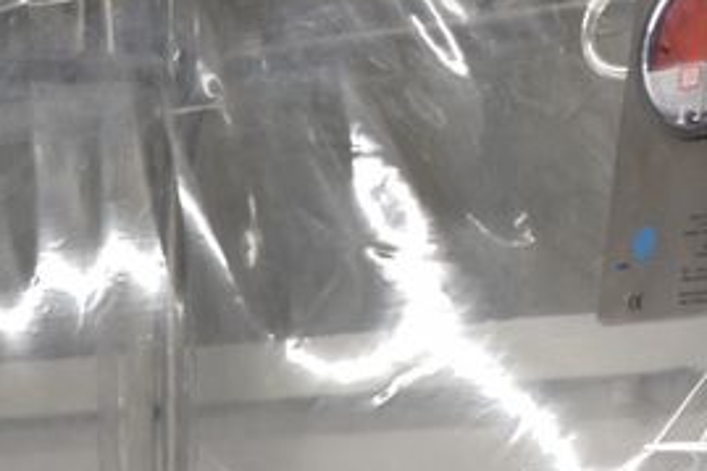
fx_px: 4597
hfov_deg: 8.7
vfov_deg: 5.7
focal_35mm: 234
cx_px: -218
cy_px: 945
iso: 400
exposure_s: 1/80
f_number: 4.5
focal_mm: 35
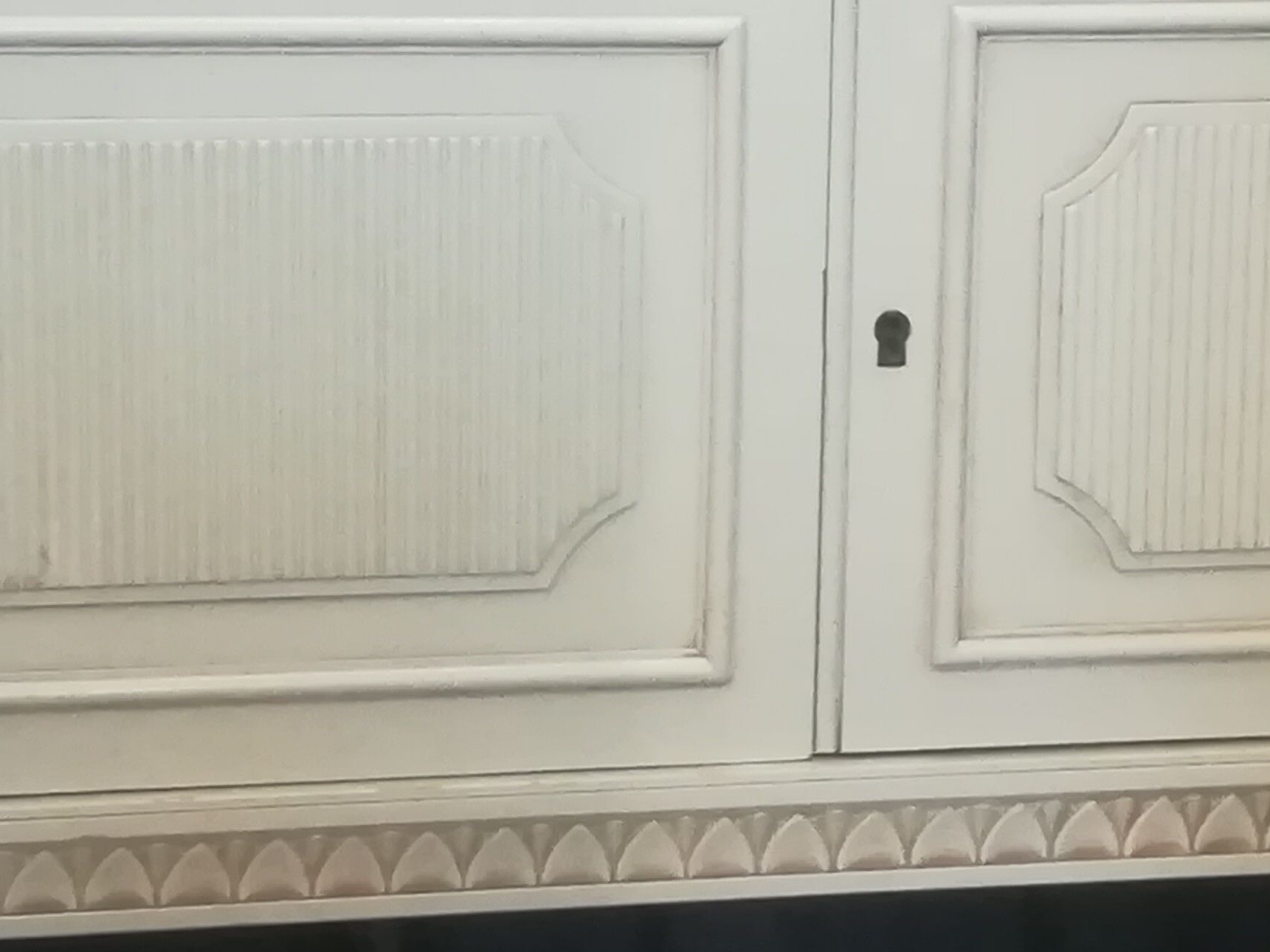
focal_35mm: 113
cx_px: 793
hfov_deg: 17.4
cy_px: 306
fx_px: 4145
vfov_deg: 13.1
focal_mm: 3.83
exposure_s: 1/20
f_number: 2.2
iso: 500
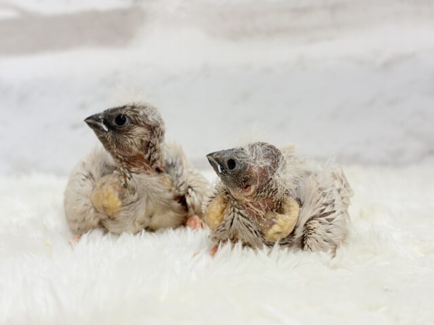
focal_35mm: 52
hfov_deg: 36.8
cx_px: 217
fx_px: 652
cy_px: 162
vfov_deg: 28.0
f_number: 1.6
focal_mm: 5.96
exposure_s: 1/50
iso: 40
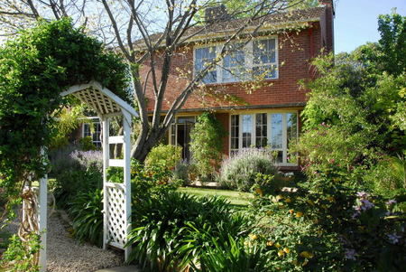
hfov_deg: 67.3
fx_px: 305
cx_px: 203
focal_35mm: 27
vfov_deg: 48.0
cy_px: 136
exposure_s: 1/60
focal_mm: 18
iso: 100
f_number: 6.3
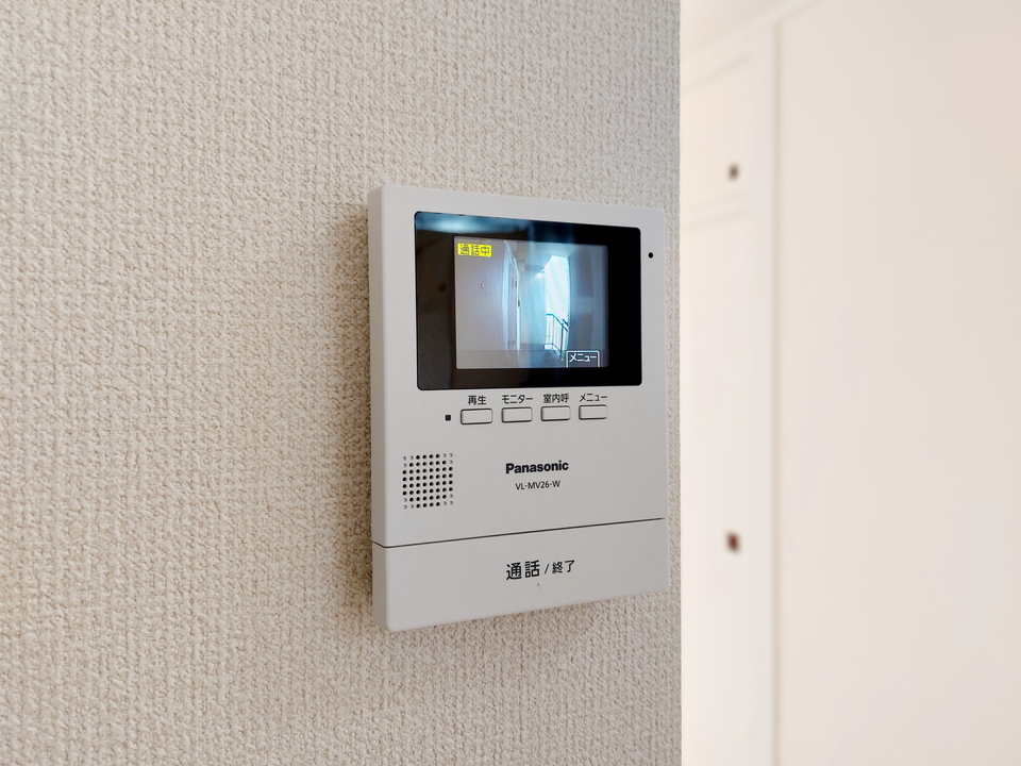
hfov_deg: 71.6
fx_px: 708
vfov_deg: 56.8
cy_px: 383
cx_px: 510
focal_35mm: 24
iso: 32
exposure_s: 1/24
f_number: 1.8
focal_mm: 5.23
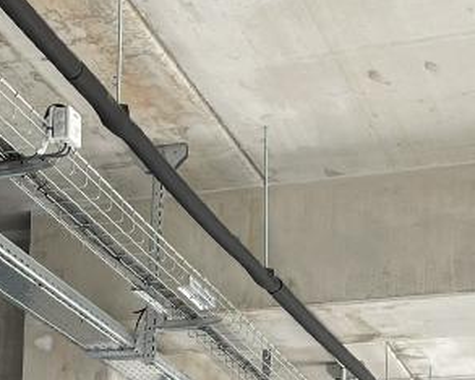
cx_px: 73
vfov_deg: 12.3
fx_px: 1559
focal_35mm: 111
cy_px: 749
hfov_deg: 17.1
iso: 40
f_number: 1.6
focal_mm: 4.2
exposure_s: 1/121
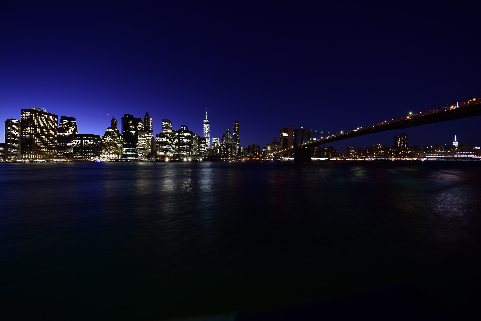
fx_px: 160
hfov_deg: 112.6
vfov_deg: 90.0
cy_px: 160
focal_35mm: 12
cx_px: 240
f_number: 6.3
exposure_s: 6
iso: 100
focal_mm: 8
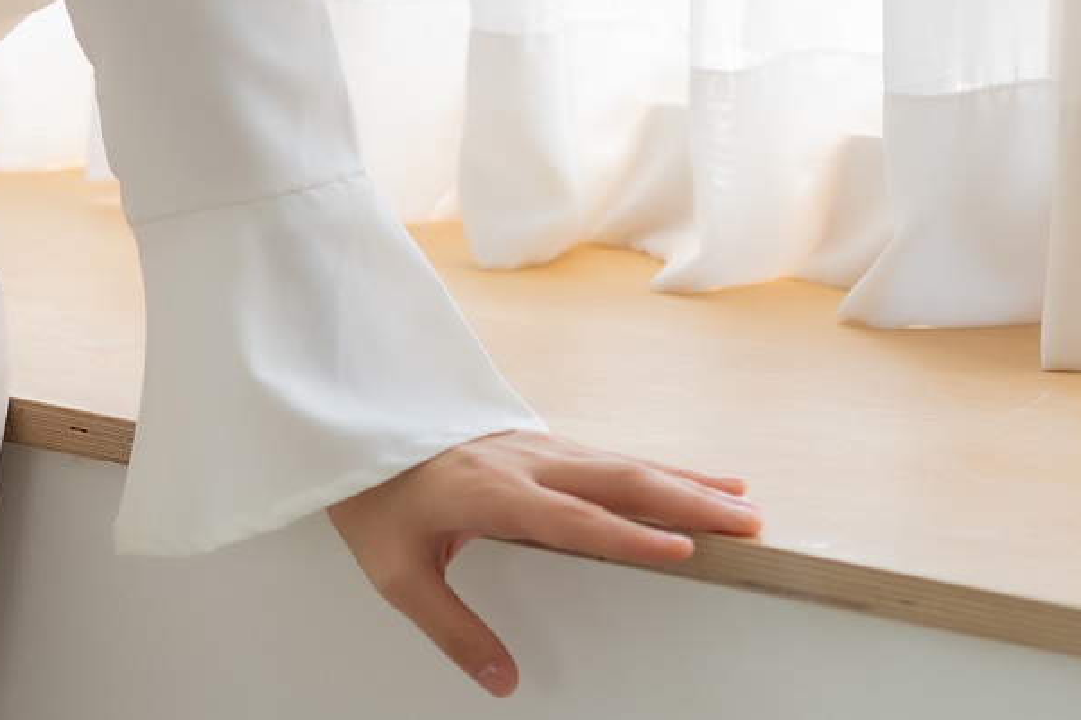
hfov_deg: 5.8
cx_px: 93
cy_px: -578
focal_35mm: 353
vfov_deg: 3.9
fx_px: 10596
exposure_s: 1/160
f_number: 2.8
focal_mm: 85
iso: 200
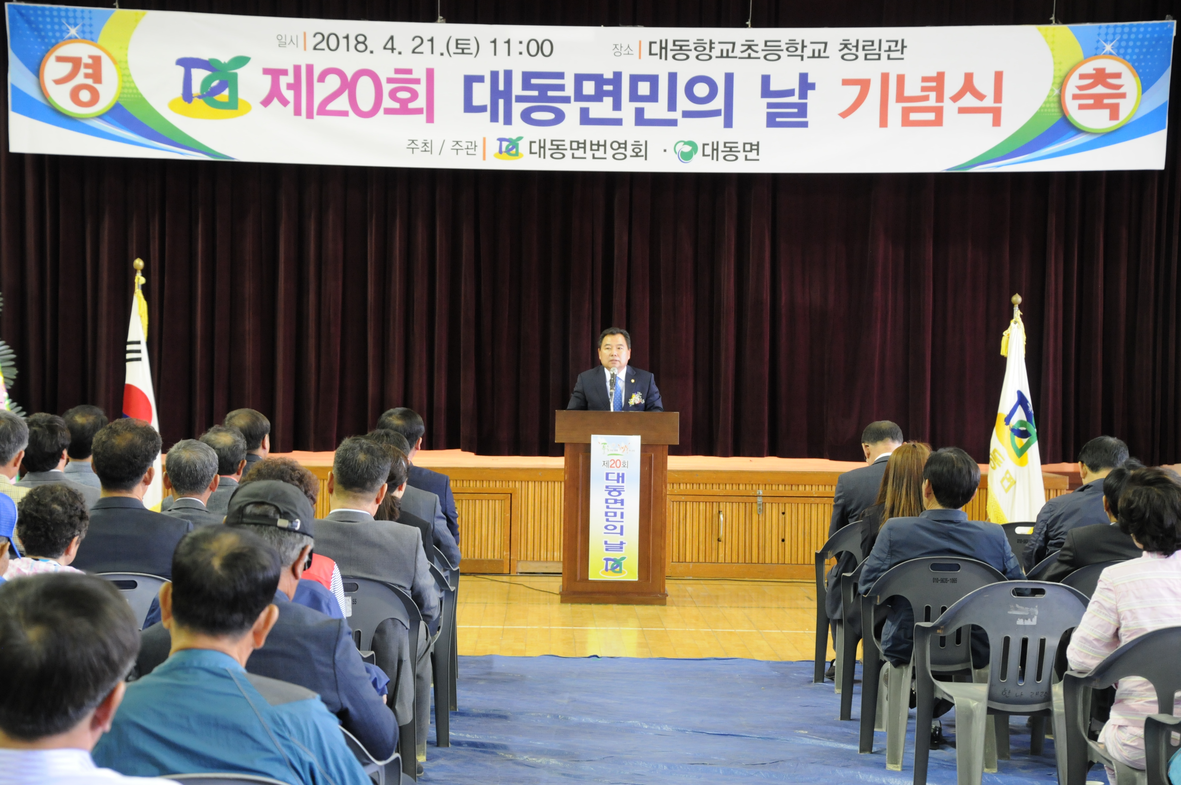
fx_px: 2556
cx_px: 590
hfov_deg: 26.0
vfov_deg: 17.4
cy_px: 392
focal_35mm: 78
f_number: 4.8
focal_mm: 52
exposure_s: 1/25
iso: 1000
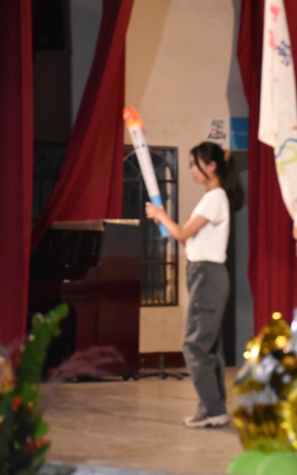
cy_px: 238
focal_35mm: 161
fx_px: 2084
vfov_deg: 13.0
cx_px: 355
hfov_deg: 8.1
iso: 5000
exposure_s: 1/125
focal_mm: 70
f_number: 5
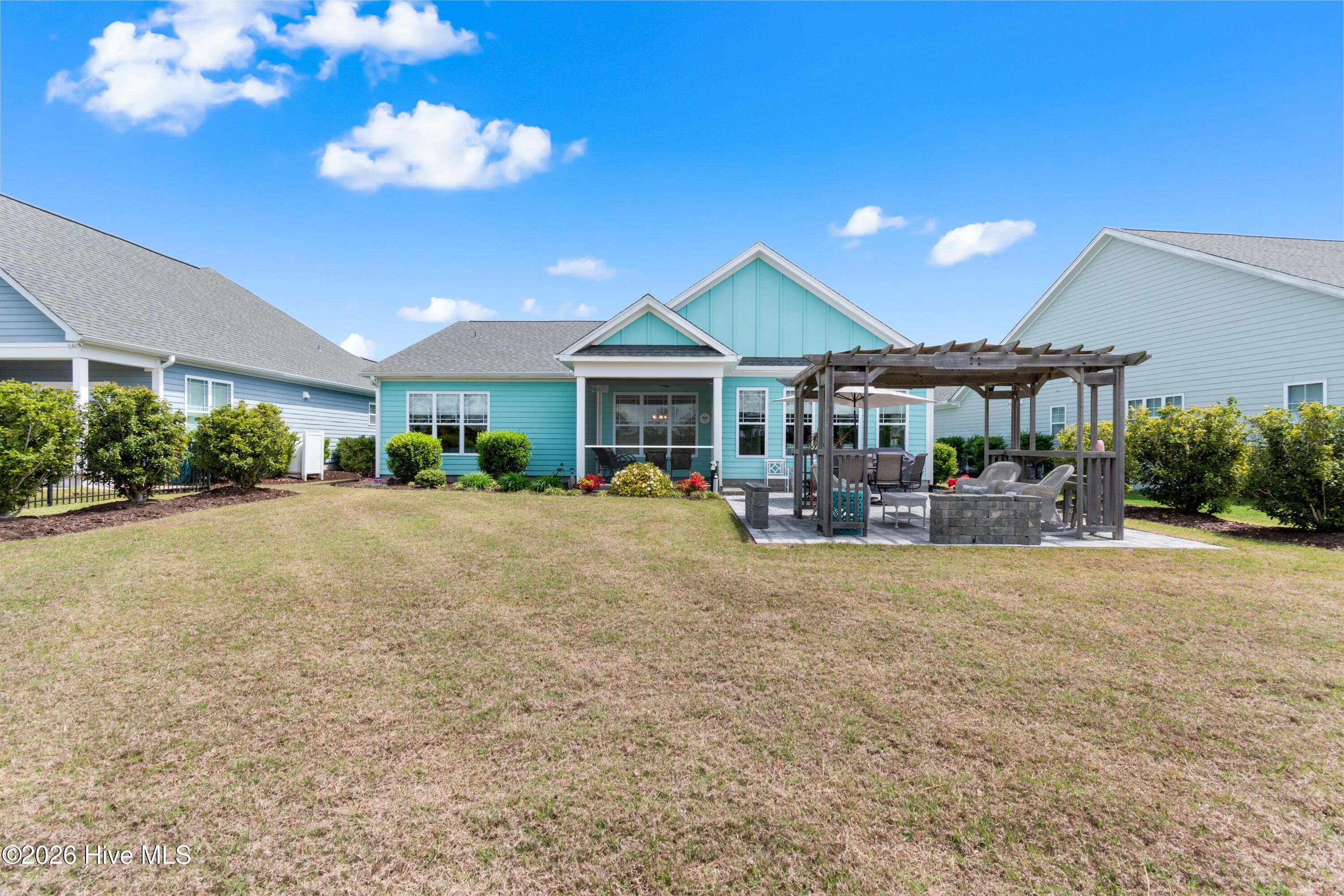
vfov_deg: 77.3
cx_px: 672
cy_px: 448
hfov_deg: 100.4
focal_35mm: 15
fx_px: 560
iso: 100
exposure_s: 1/250
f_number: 8
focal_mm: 10
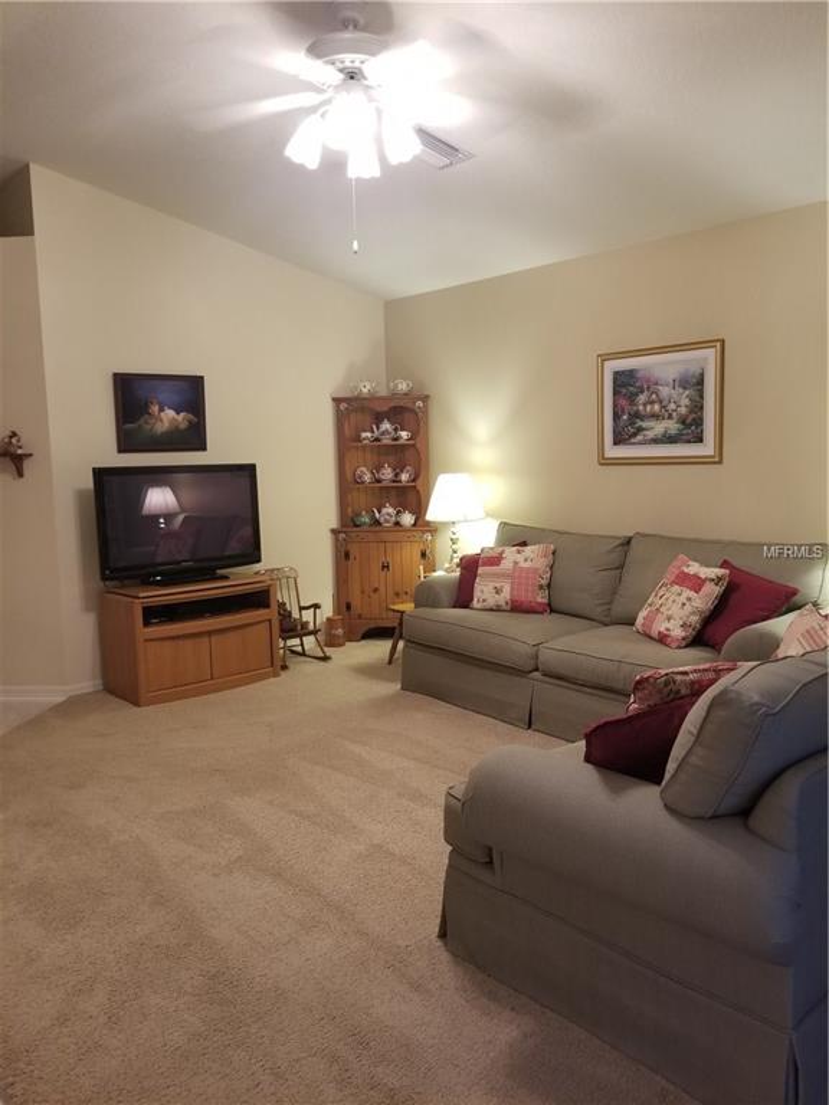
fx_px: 830
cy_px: 552
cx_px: 414
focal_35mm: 26
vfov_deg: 67.3
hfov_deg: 53.1
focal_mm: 4.25
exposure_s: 1/30
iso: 200
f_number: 1.7
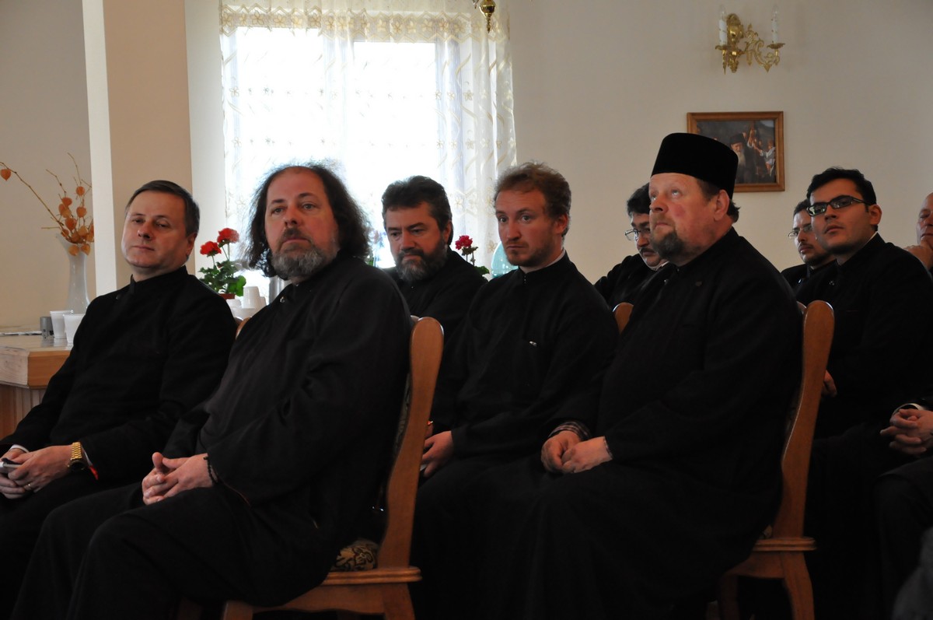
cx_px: 466
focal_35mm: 87
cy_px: 310
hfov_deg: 23.4
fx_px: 2252
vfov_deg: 15.7
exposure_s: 1/80
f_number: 6.3
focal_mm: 58
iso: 1600
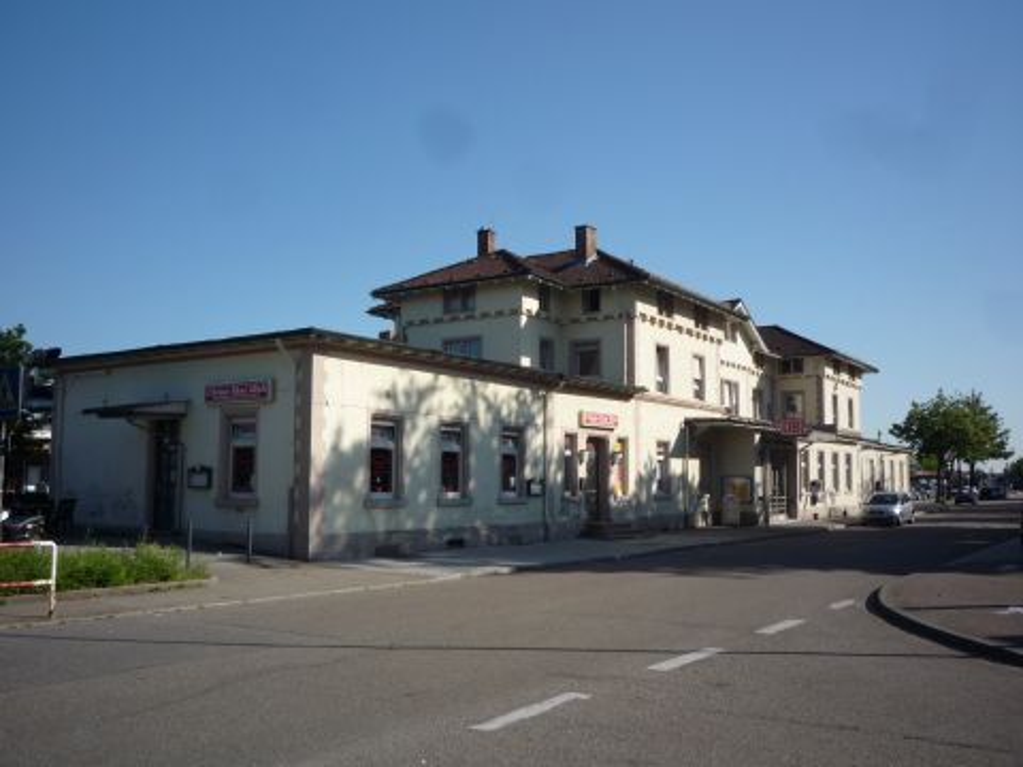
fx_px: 946
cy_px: 384
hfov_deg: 56.8
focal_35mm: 32
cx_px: 512
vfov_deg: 44.2
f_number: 5.6
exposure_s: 1/400
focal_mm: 5.2
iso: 100
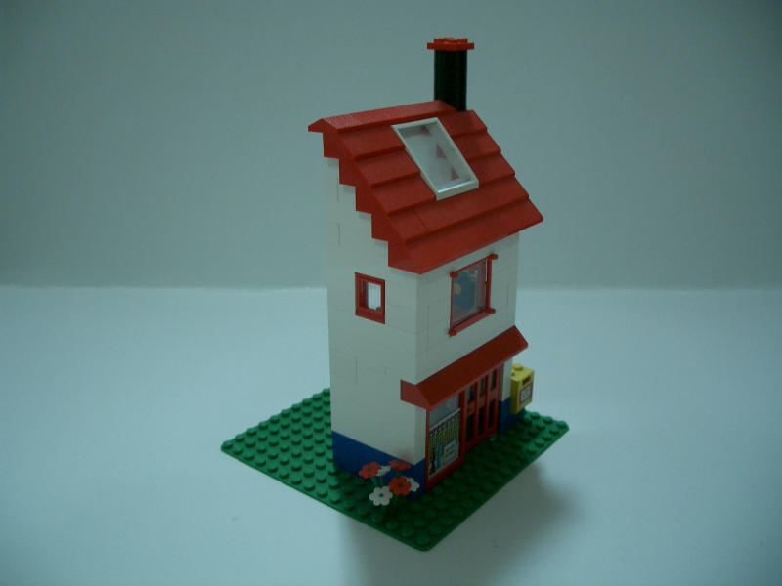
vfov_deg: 40.7
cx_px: 391
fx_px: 791
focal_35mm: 35
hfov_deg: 52.6
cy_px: 293
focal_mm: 5.8
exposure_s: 1/13
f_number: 2.6
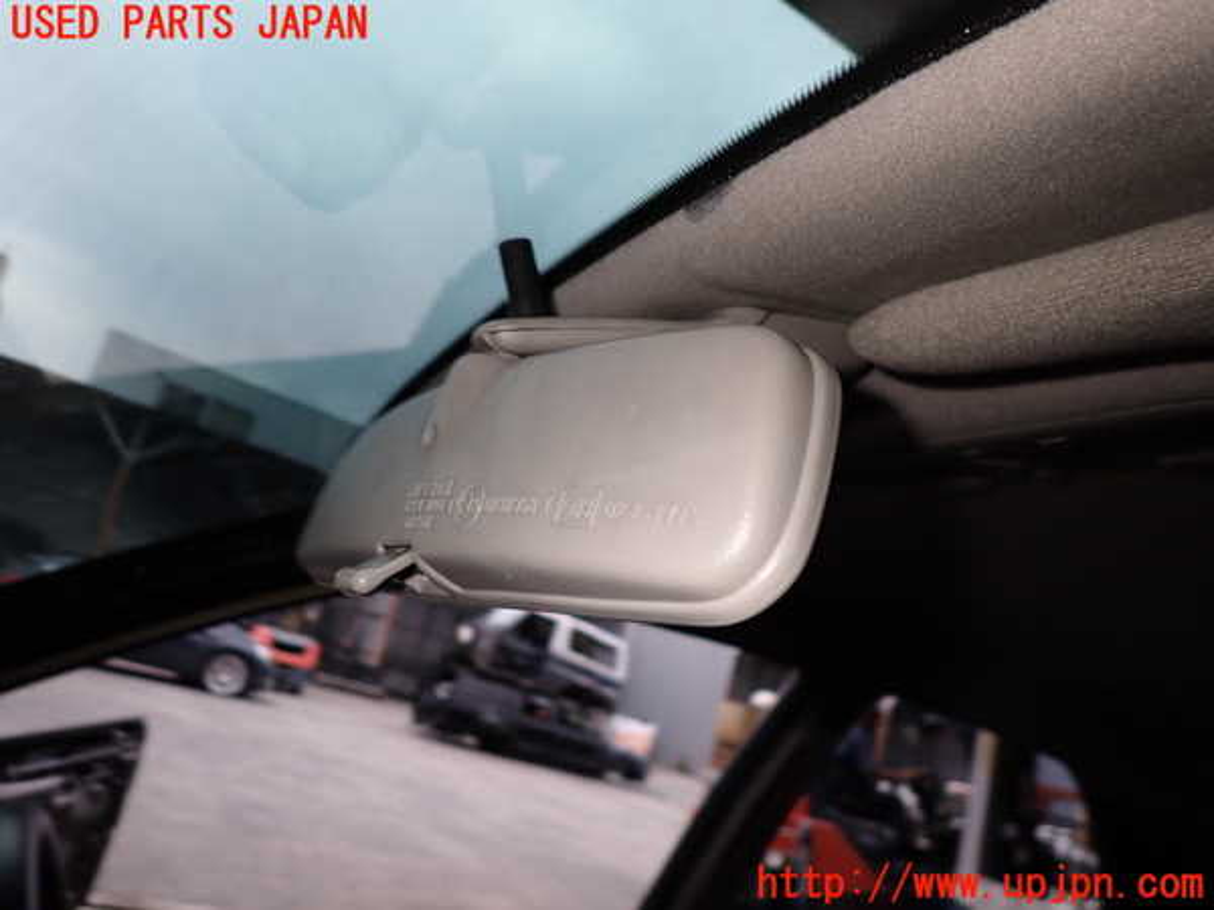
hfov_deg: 69.4
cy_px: 455
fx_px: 877
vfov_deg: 54.9
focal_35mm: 25
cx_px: 607
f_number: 5.6
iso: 100
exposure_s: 1/30
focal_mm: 4.5
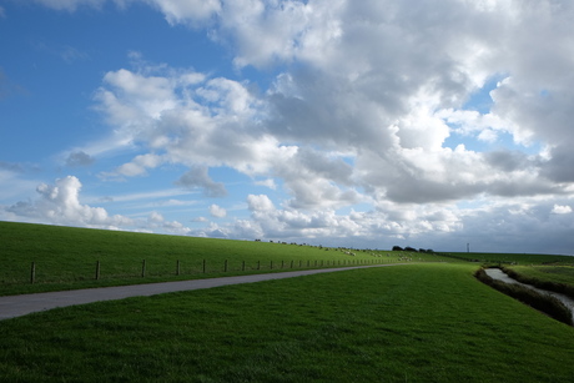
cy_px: 192
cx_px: 287
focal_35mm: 27
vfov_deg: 48.0
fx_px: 431
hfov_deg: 67.4
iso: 200
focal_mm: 18
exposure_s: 1/450
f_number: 7.1
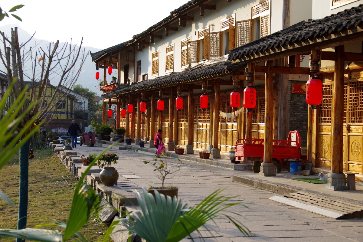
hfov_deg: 34.2
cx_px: 182
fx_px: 590
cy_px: 121
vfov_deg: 23.2
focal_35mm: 58
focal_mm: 39
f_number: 4.5
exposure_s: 1/200
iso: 100
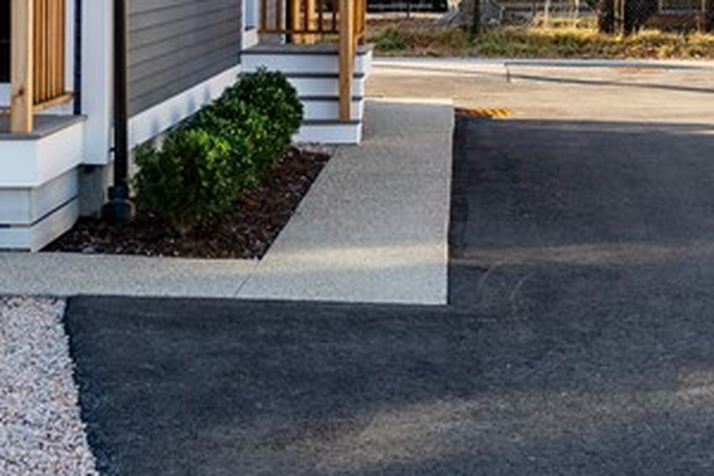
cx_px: -200
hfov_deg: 21.3
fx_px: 1725
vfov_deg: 14.4
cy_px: -286
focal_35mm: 87
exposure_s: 1/50
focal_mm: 24
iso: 100
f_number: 9
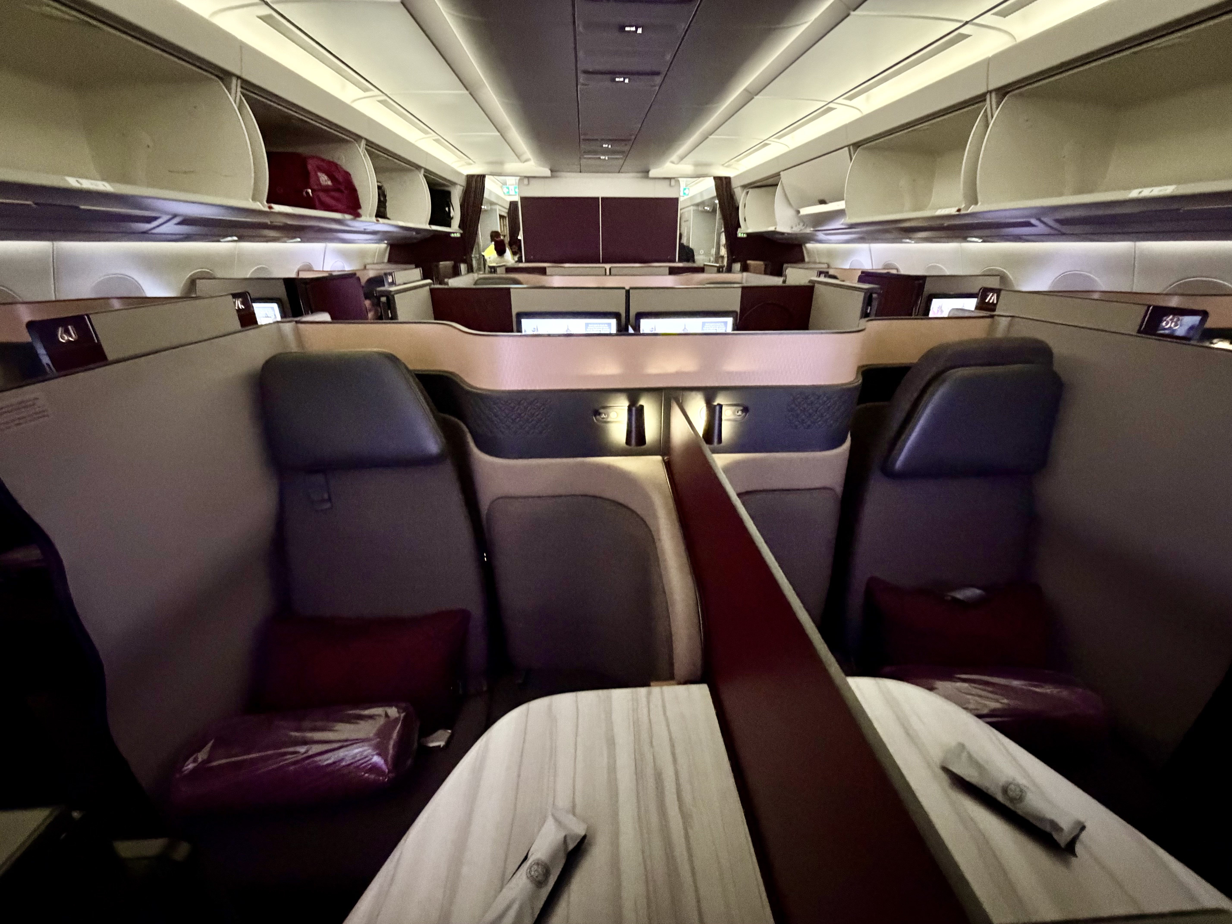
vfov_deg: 85.7
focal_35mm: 14
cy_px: 462
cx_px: 616
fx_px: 498
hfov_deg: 102.1
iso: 1600
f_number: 2.2
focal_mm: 2.22
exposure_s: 1/29
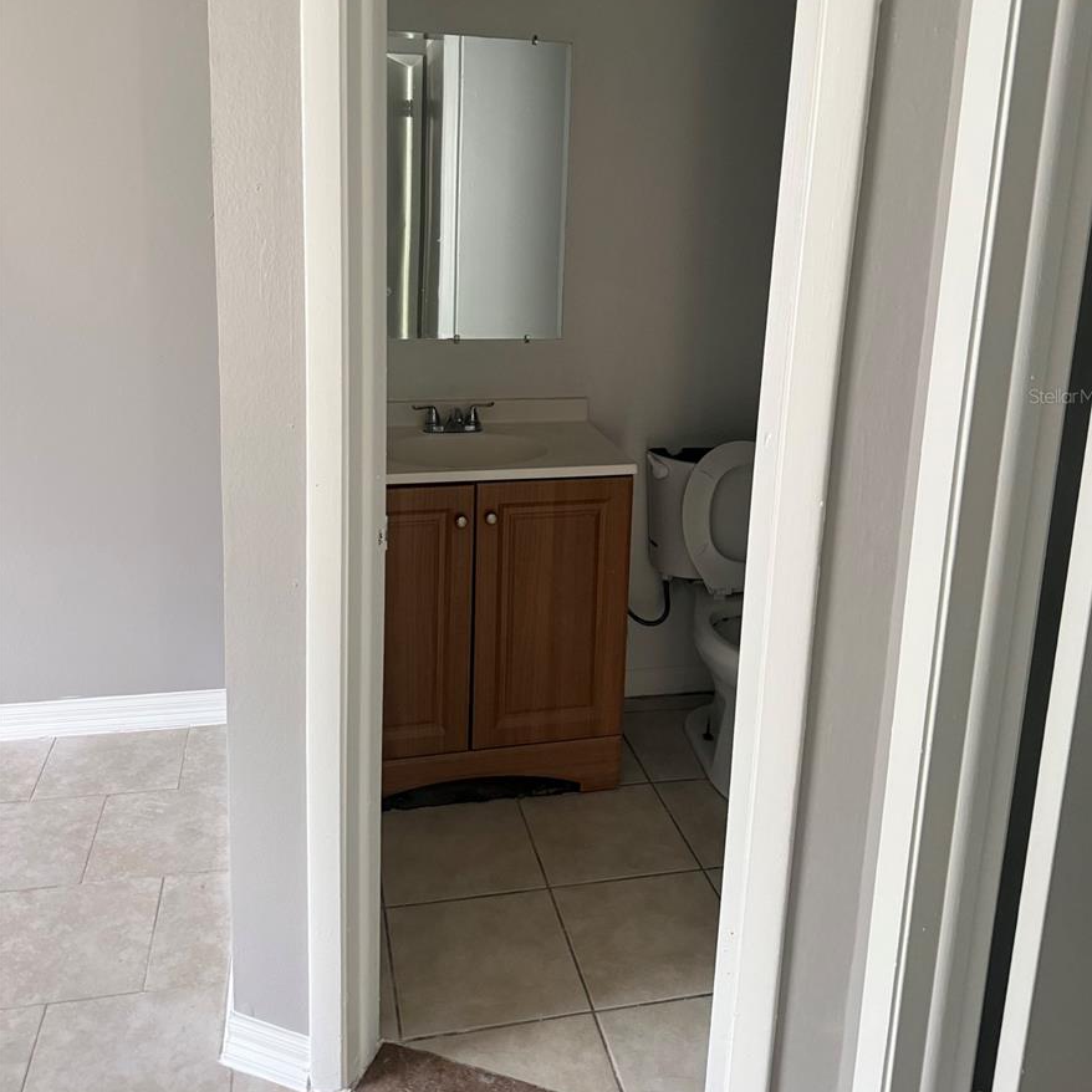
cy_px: 396
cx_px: 557
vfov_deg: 54.9
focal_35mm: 29
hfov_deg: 55.6
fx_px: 1035
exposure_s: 1/60
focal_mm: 6.76
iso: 500
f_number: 1.78
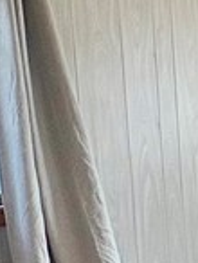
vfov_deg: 19.6
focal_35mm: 98
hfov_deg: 12.5
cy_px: 245
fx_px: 745
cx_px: 448
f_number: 2.2
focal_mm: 2.22
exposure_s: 1/134
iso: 80
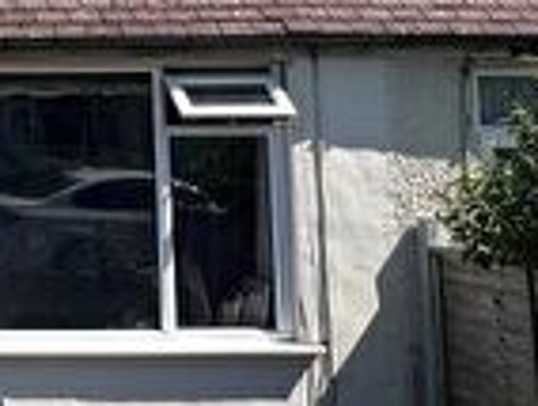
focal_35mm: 64
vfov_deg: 22.5
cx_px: -235
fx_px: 996
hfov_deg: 24.5
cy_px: 47
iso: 32
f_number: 1.8
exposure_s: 1/1672
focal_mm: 1.57
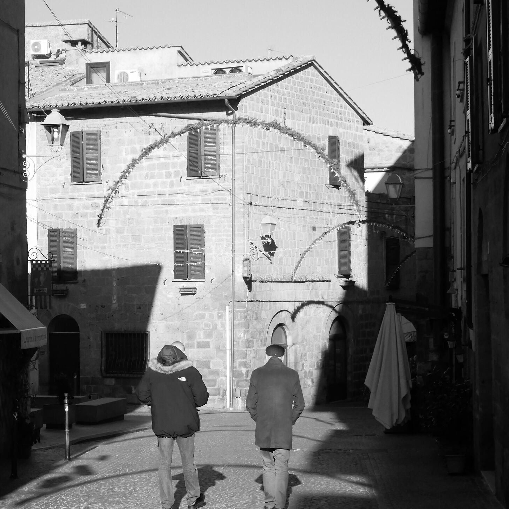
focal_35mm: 82
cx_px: 230
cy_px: 296
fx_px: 1364
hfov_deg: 21.1
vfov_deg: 21.1
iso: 1000
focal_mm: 28
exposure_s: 1/3200
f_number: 5.4
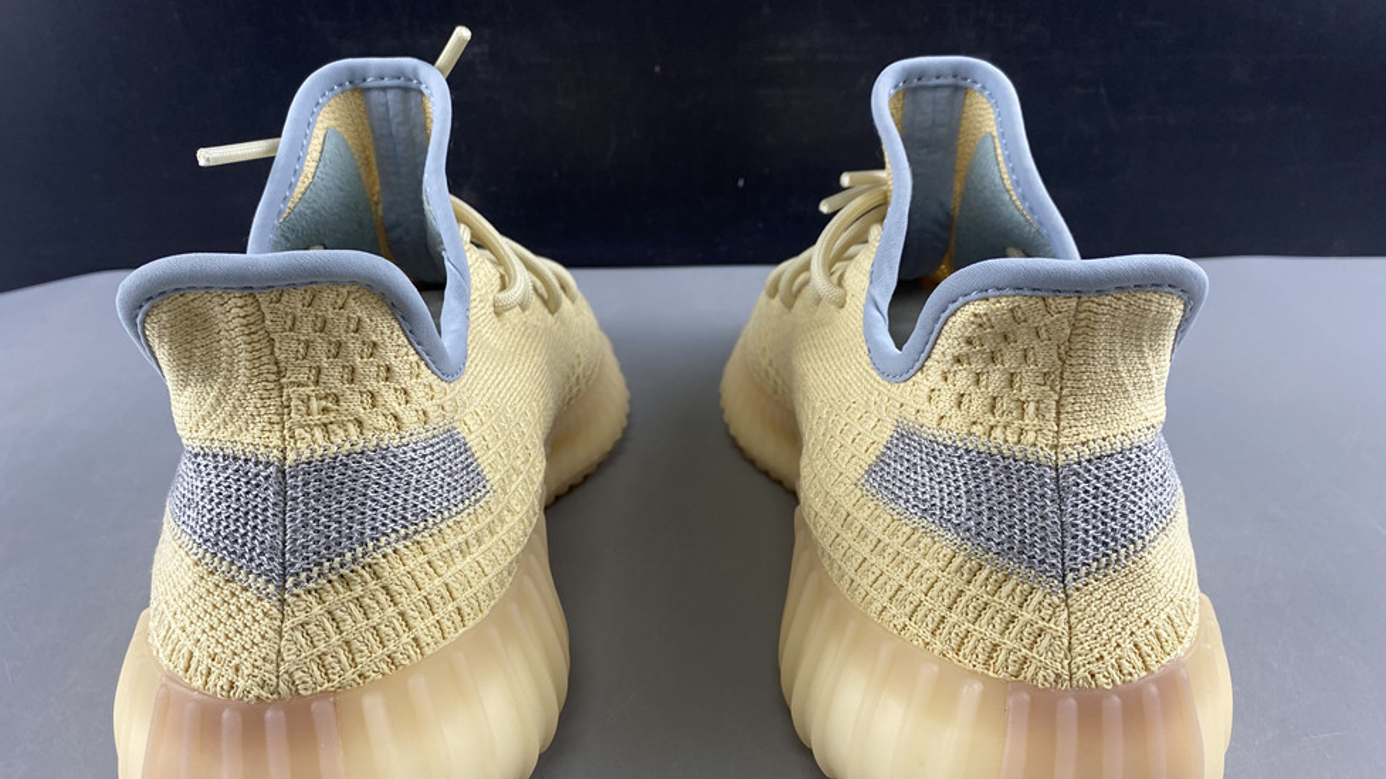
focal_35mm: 29
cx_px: 689
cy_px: 521
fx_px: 1066
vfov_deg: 39.7
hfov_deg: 66.1
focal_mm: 4.25
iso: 64
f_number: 1.8
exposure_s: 1/100
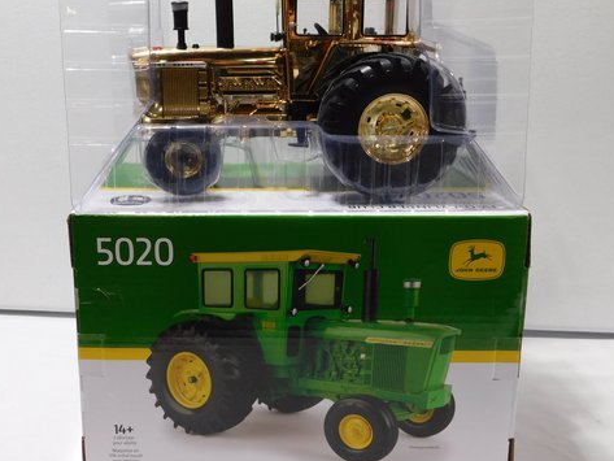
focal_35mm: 40
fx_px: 710
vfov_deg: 35.9
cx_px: 251
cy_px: 199
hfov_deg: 46.6
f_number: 3.2
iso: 160
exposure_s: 1/30
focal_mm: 5.3
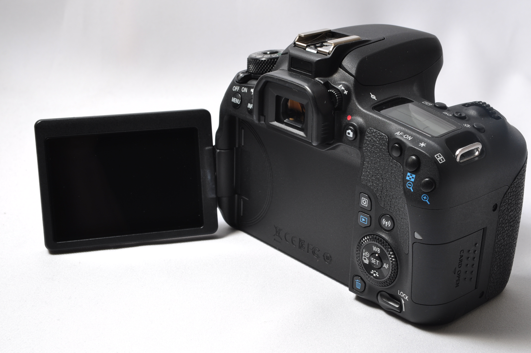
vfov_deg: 22.6
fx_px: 884
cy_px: 176
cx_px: 266
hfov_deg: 33.4
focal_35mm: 60
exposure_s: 1/125
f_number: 13
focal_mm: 40
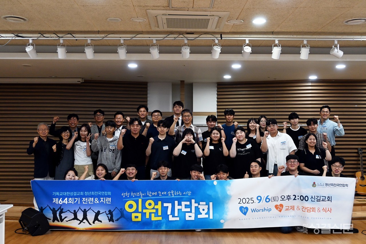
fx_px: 404
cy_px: 122
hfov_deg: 48.7
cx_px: 183
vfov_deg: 33.6
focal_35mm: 40
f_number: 5.6
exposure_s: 1/60
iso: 1000
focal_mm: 26.5
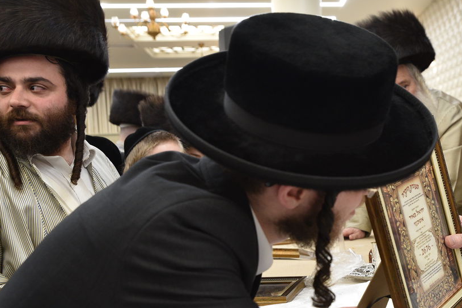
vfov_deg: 24.4
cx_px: 384
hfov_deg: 34.9
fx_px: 706
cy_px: 229
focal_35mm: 55
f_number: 4.5
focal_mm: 32
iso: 1250
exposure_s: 1/160
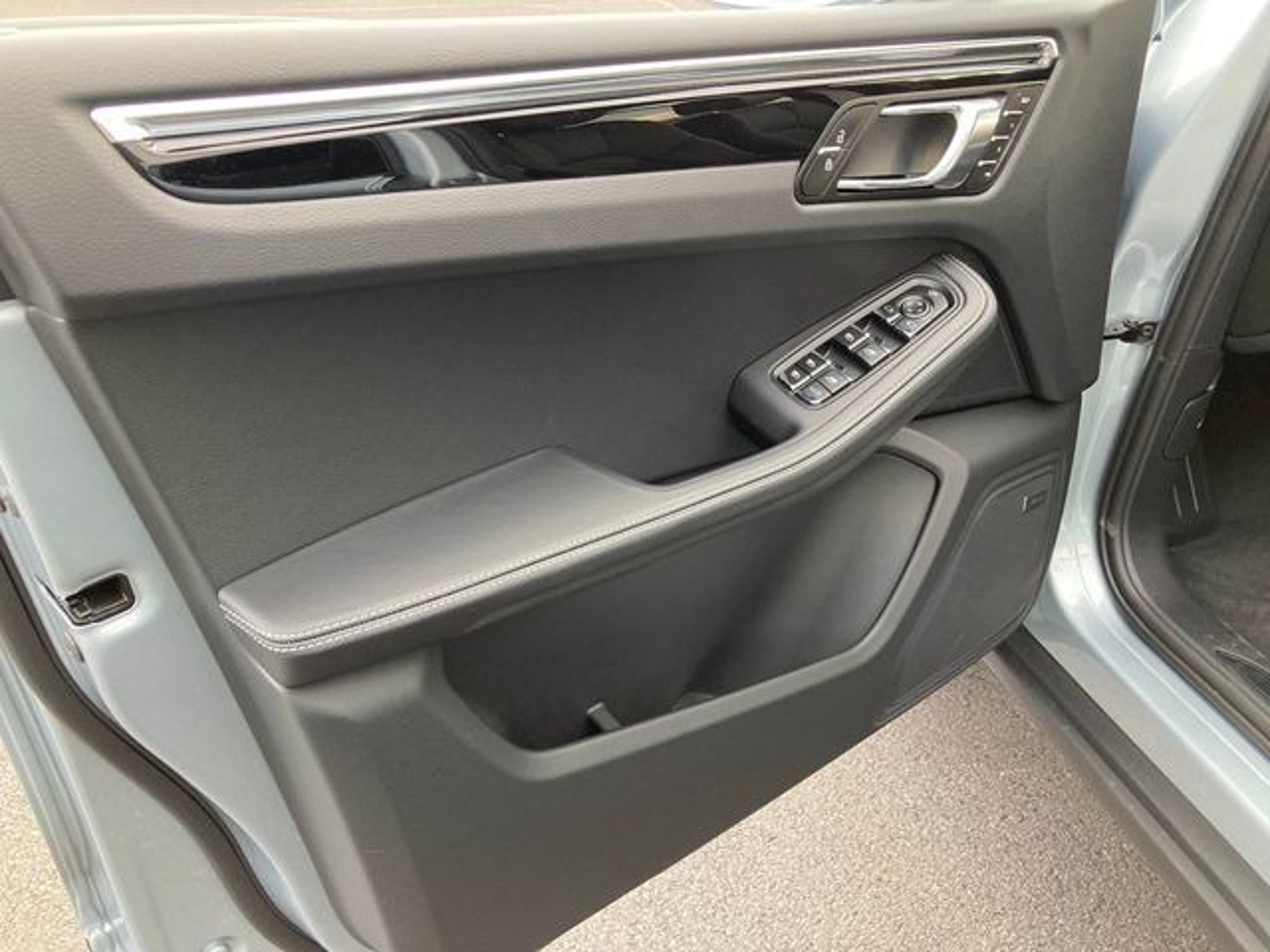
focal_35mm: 28
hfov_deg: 63.4
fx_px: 1027
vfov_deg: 49.7
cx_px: 635
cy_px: 476
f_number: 1.8
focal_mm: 3.99
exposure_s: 1/73
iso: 80
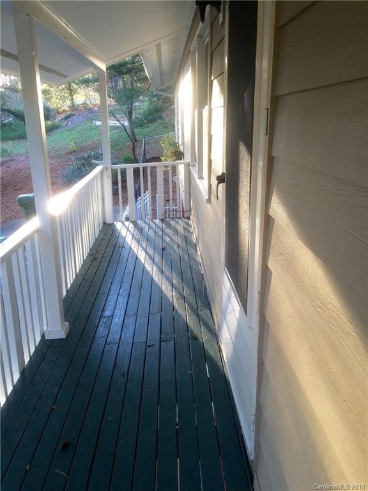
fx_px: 411
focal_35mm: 29
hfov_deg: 48.2
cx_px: 184
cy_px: 246
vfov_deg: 61.7
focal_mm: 4.15
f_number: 2.2
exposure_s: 1/30
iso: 50
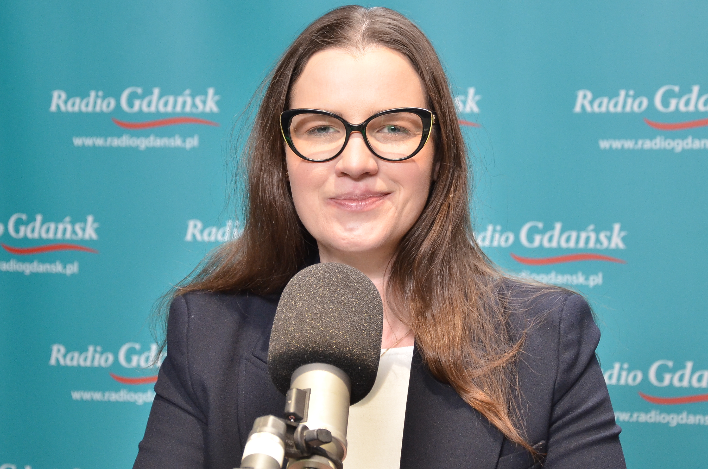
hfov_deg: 19.3
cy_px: 229
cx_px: 367
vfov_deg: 12.9
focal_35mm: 106
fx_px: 2080
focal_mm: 52
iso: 1600
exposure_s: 1/40
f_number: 5
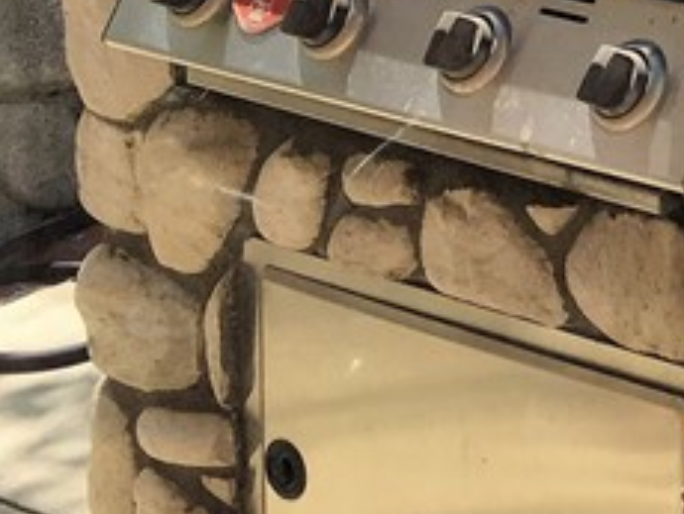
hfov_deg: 12.8
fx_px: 2552
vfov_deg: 10.4
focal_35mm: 129
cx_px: 1472
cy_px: -567
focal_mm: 4.15
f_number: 2.2
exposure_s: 1/818
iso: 25
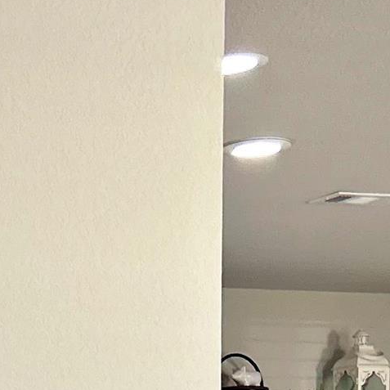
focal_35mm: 148
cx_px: -447
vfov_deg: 10.9
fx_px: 1886
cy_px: 733
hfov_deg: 10.6
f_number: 1.5
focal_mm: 5.7
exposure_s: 1/120
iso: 125
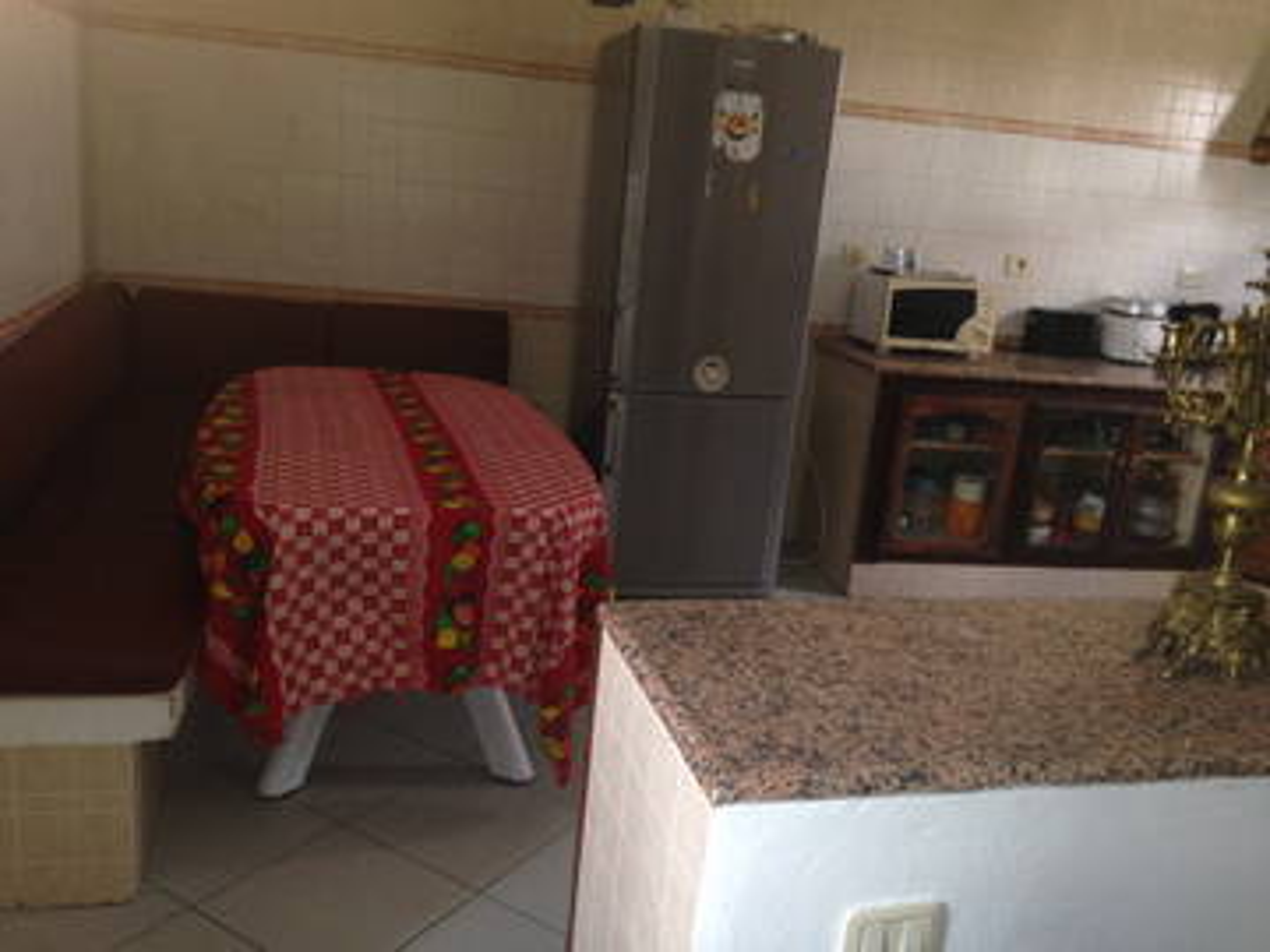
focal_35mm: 33
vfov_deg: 42.9
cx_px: 635
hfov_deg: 55.4
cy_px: 476
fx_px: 1211
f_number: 2.4
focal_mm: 4.12
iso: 160
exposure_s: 1/20
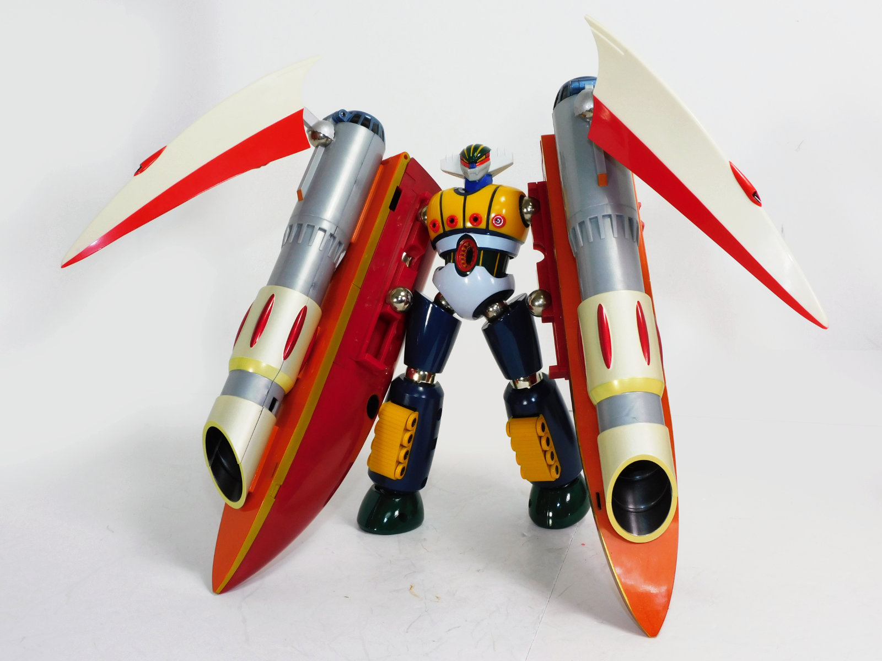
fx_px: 1147
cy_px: 330
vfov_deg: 32.2
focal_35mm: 45
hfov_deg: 42.1
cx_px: 441
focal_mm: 8.1
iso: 125
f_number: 7.1
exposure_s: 1/30
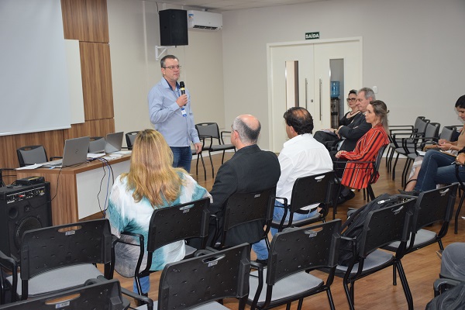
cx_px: 232
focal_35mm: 48
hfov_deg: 41.1
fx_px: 620
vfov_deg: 28.1
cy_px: 155
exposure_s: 1/80
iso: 800
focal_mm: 32
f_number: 4.5
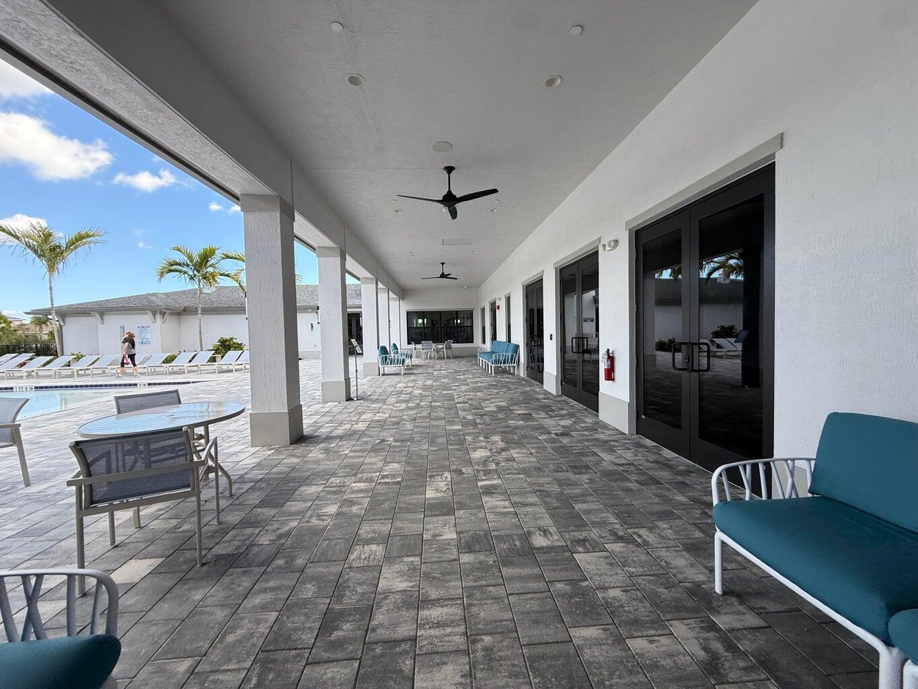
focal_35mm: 14
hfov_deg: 102.1
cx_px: 459
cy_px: 344
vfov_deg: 85.7
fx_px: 371
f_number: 2.2
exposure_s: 1/398
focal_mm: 2.22
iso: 64
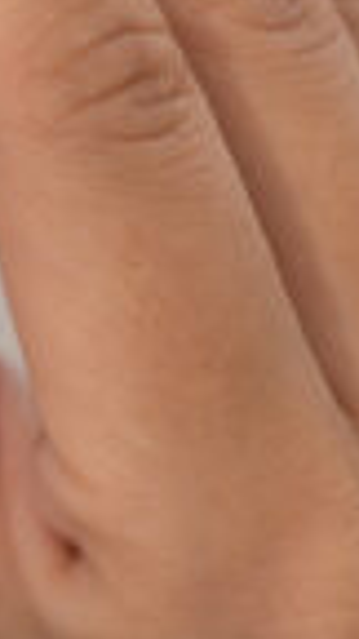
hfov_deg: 3.9
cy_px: -382
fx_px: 5280
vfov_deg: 6.8
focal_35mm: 312
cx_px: -275
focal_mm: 50
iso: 640
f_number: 2.5
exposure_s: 1/160
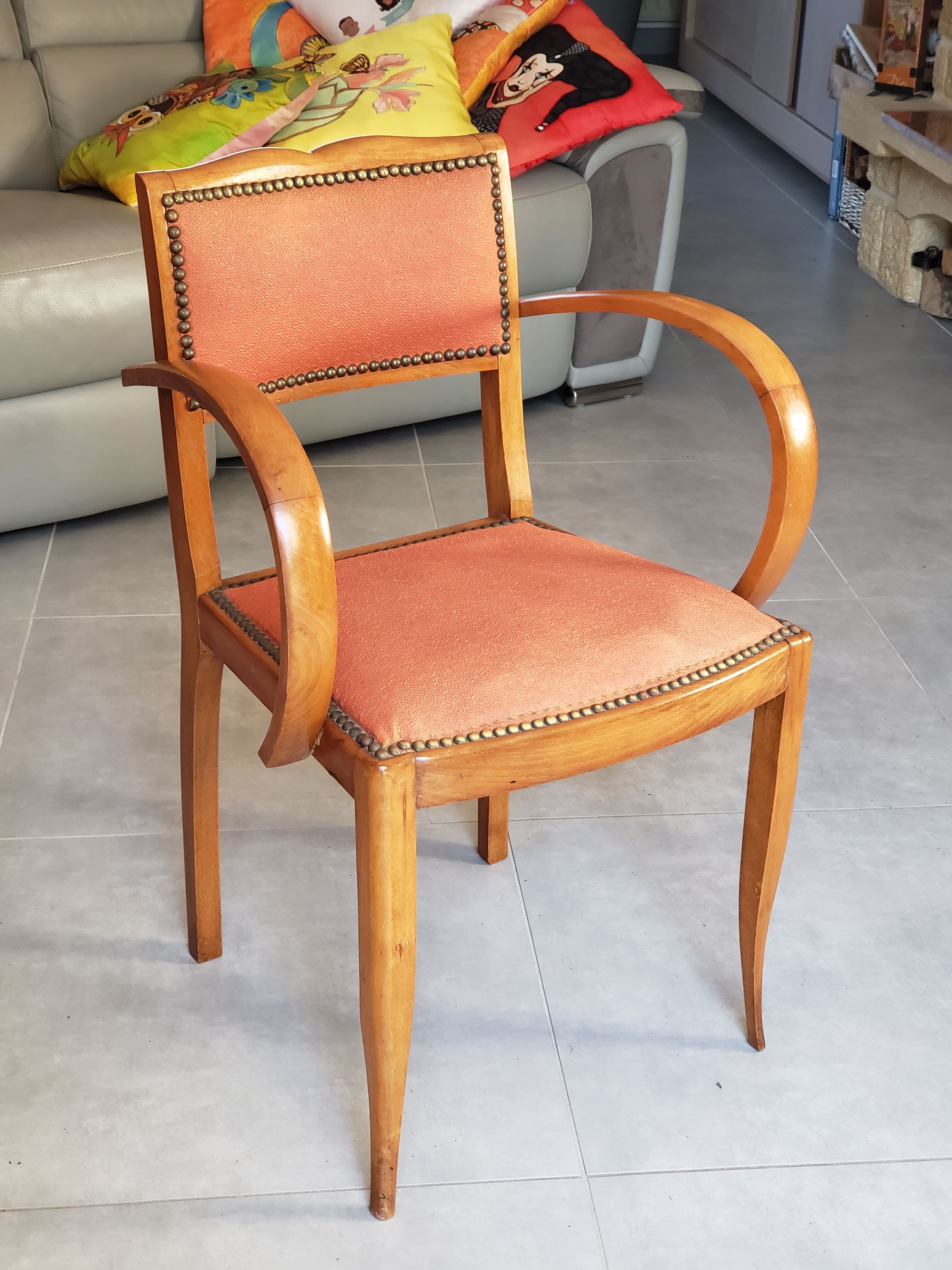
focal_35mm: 52
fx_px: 1907
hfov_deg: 28.0
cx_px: 476
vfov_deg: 36.8
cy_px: 635
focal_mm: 6
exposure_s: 1/30
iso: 160
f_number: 2.4
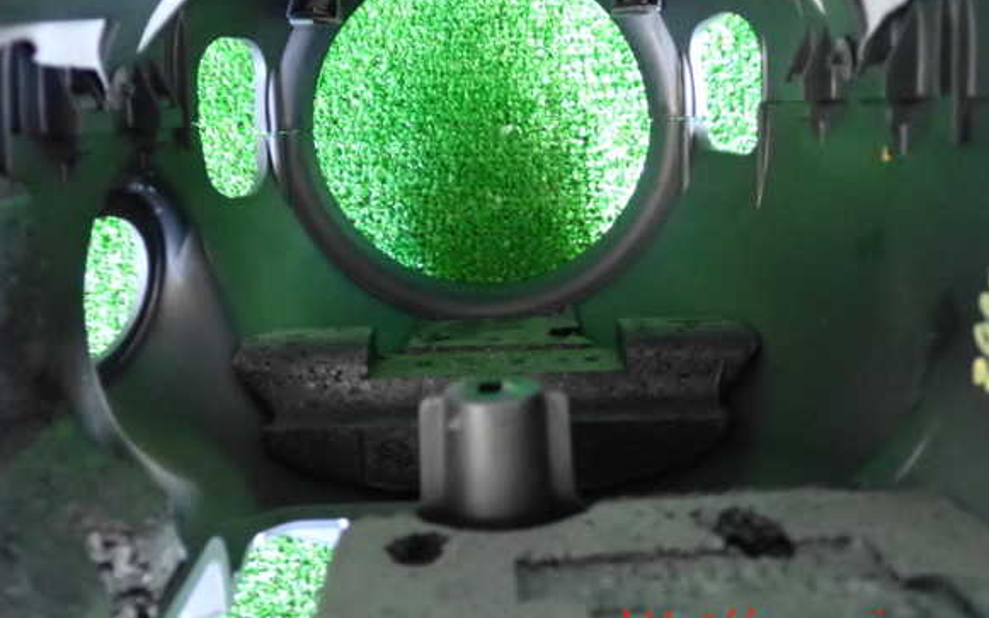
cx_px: 497
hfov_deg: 55.3
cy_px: 266
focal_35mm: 35
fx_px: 943
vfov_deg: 36.2
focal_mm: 5.79
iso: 2000
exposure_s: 1/50
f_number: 2.4
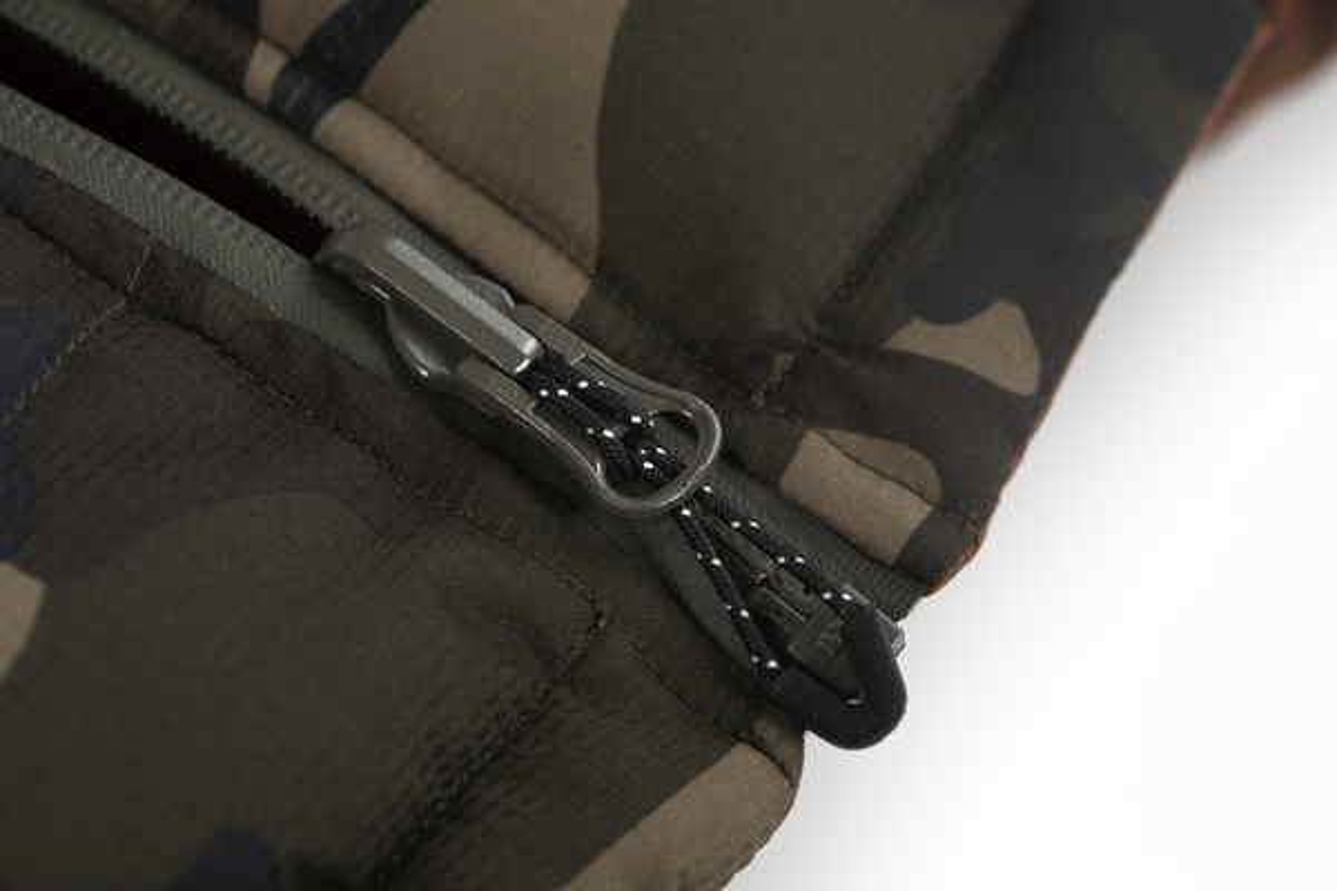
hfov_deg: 19.5
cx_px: 668
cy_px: 446
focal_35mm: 105
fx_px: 3899
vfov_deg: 13.0
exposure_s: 1/160
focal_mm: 105
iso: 100
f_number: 13
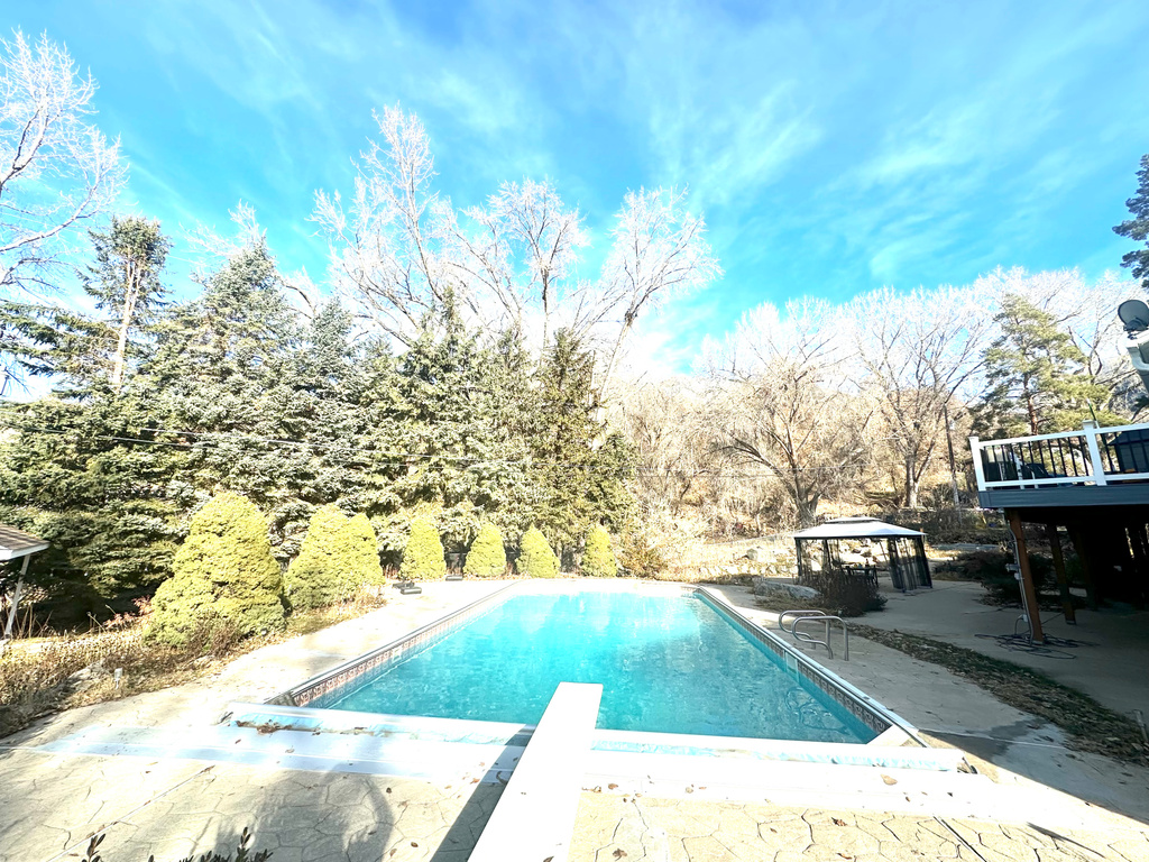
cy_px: 431
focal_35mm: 14
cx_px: 574
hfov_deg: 102.1
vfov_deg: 85.7
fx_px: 465
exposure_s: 1/1304
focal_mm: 2.22
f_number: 2.2
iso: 50
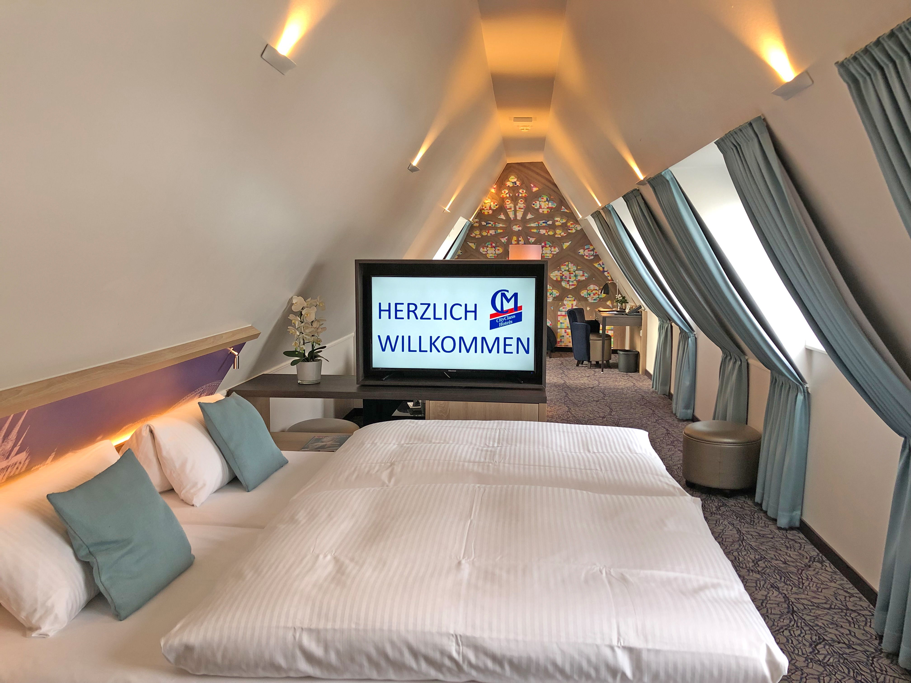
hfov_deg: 63.4
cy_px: 342
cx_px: 456
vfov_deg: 49.7
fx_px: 737
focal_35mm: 28
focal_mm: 3.99
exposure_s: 1/33
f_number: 1.8
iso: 32
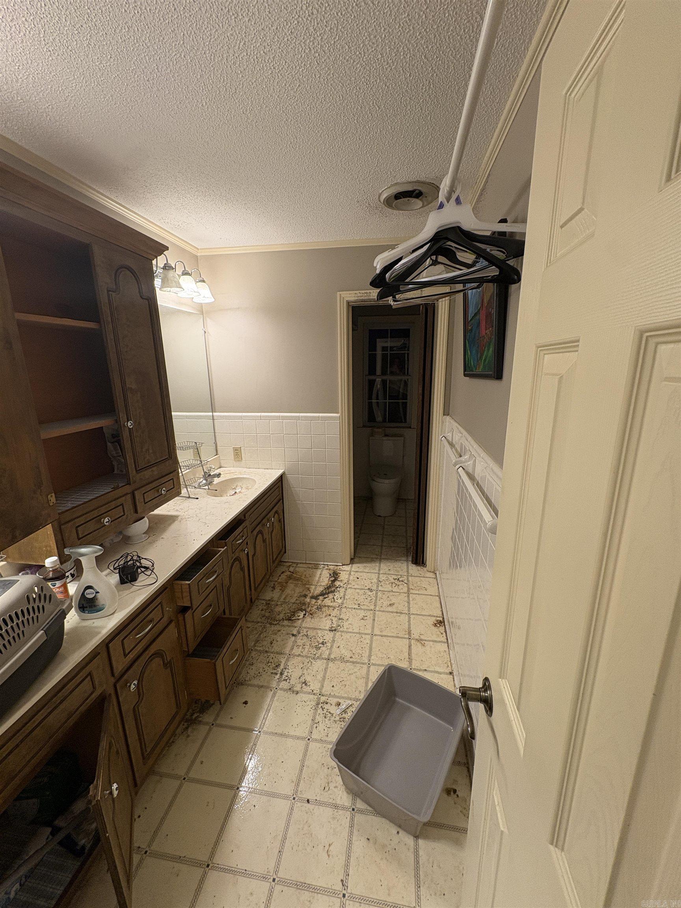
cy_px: 454
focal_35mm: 14
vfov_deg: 102.1
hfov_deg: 85.7
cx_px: 340
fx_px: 367
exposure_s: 1/60
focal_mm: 2.22
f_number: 2.2
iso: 160
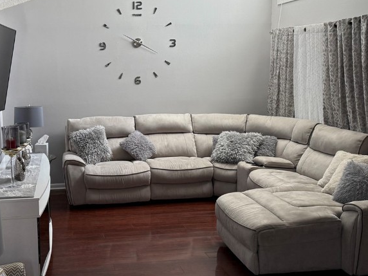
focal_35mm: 43
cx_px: 105
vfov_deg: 33.6
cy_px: 136
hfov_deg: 42.8
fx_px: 457
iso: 200
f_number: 1.78
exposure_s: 1/201
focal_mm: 6.76
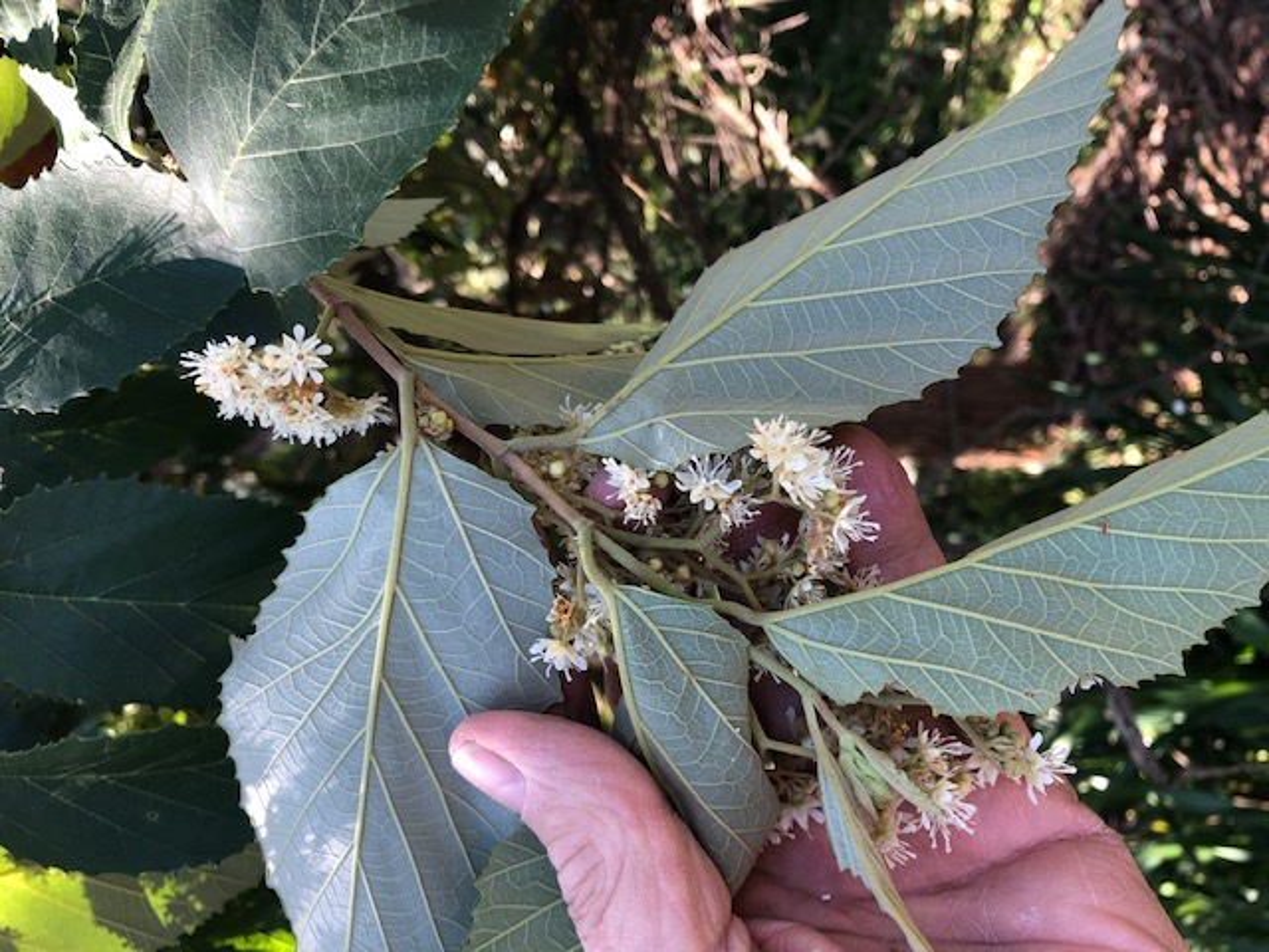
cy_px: 476
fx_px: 1026
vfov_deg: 49.7
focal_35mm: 28
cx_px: 634
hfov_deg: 63.4
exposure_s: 1/120
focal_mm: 3.99
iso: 32
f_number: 1.8
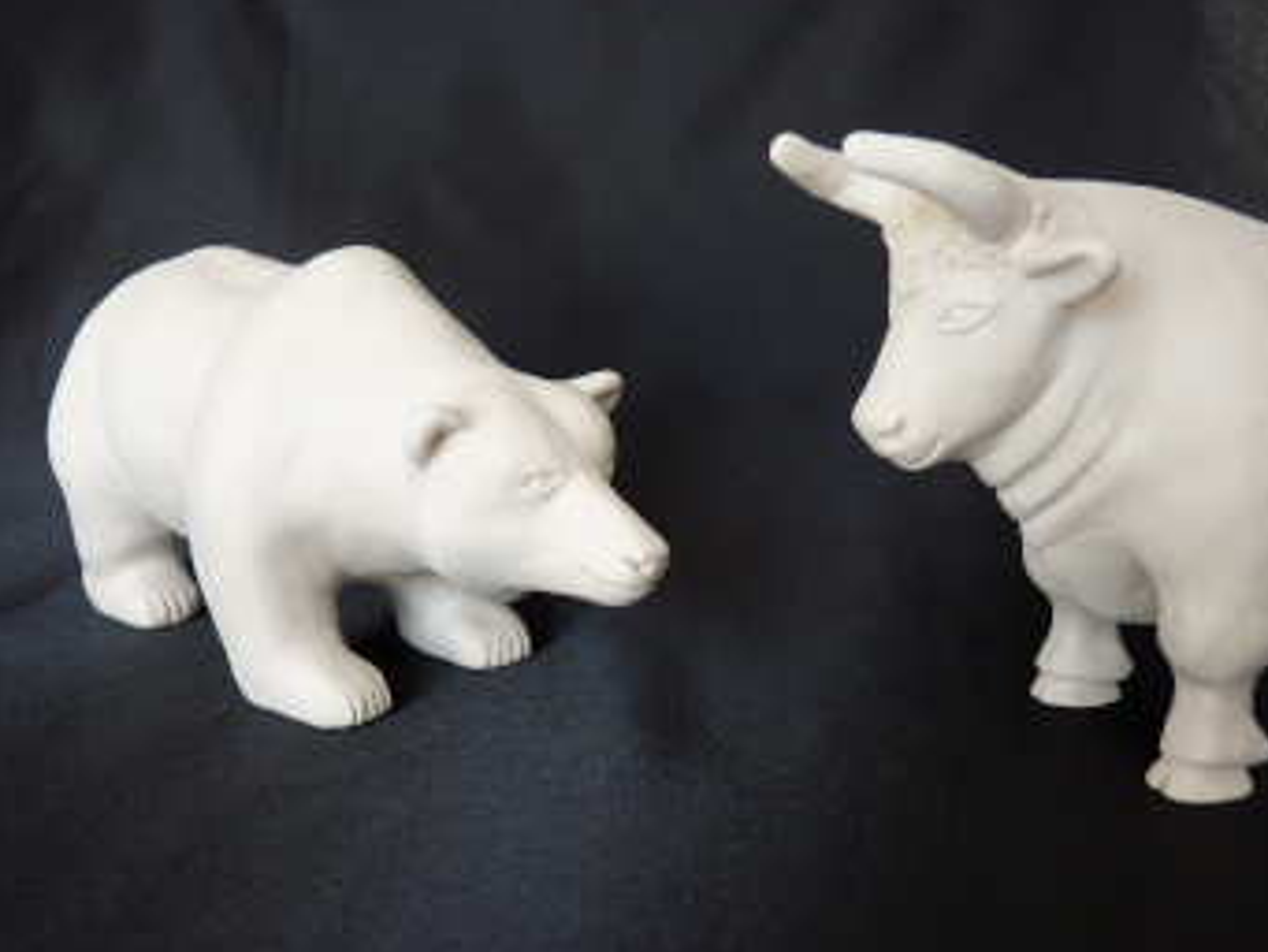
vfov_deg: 37.7
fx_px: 1392
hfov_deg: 49.0
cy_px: 470
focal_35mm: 38
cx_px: 636
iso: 125
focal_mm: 6.6
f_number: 3
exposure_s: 1/30
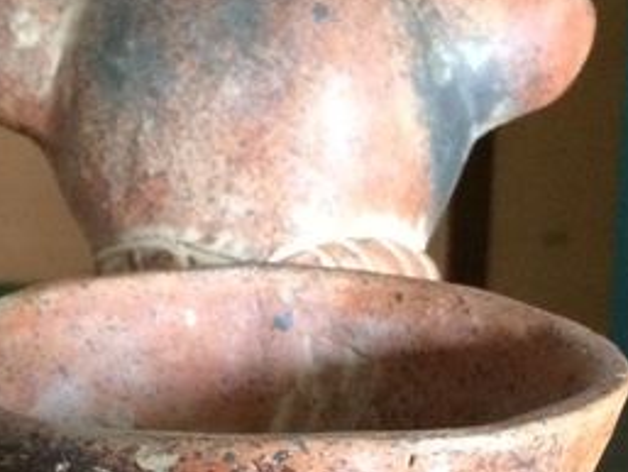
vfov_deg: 13.6
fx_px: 1906
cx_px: 279
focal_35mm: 105
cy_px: 613
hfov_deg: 18.7
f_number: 2.2
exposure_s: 1/30
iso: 250
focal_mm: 4.12
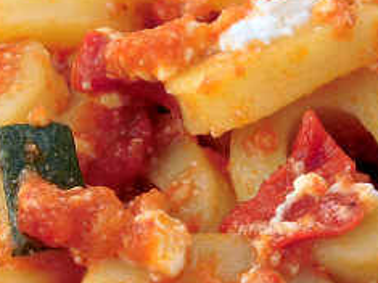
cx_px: 235
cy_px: 164
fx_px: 1746
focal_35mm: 160
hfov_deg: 12.3
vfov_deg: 9.3
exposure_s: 1/200
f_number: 3.4
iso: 100
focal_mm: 8.3
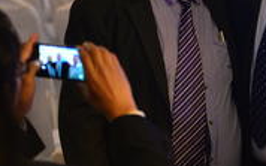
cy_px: 31
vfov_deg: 5.9
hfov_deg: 9.3
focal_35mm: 223
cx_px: 276
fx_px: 1616
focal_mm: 78
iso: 2000
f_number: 2.8
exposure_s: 1/320
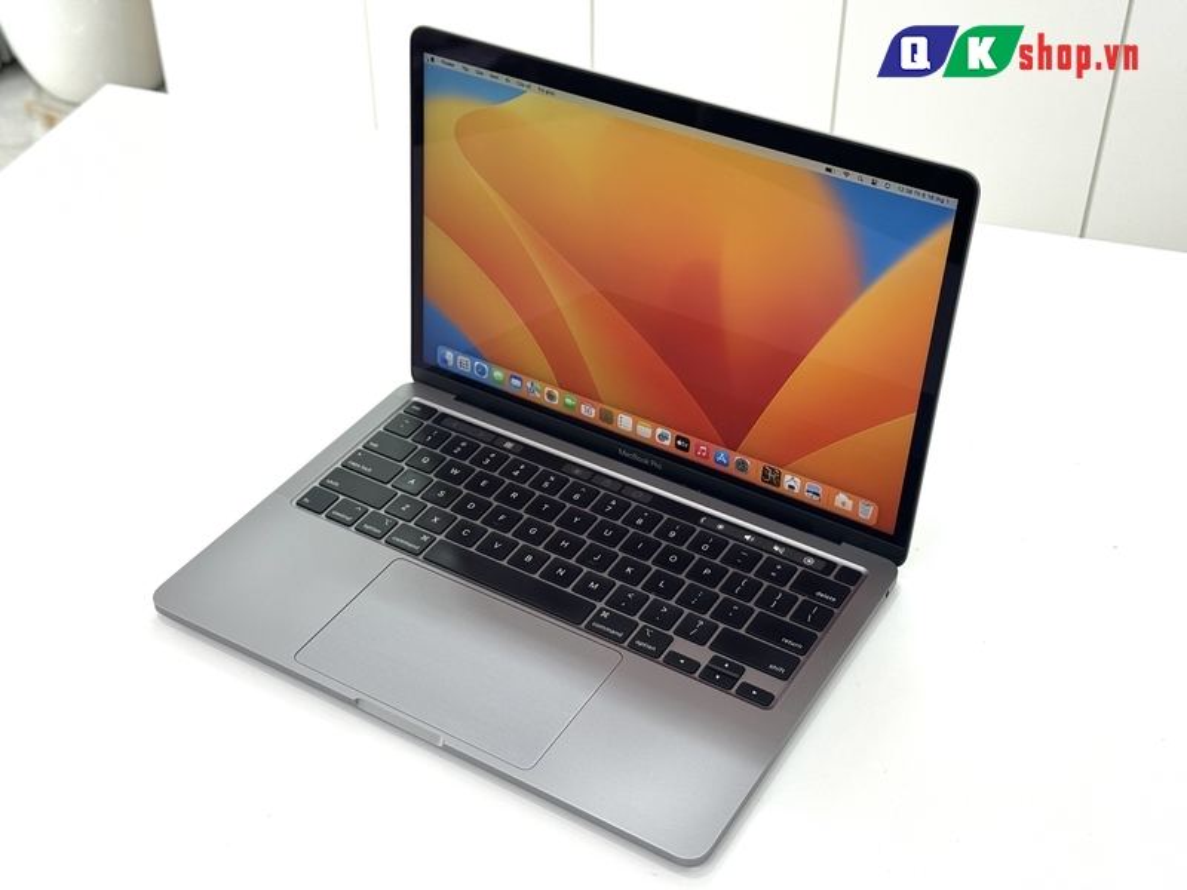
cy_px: 445
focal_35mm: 48
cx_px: 594
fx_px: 1646
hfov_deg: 39.7
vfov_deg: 30.3
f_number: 1.78
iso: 50
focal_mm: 6.76
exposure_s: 1/121
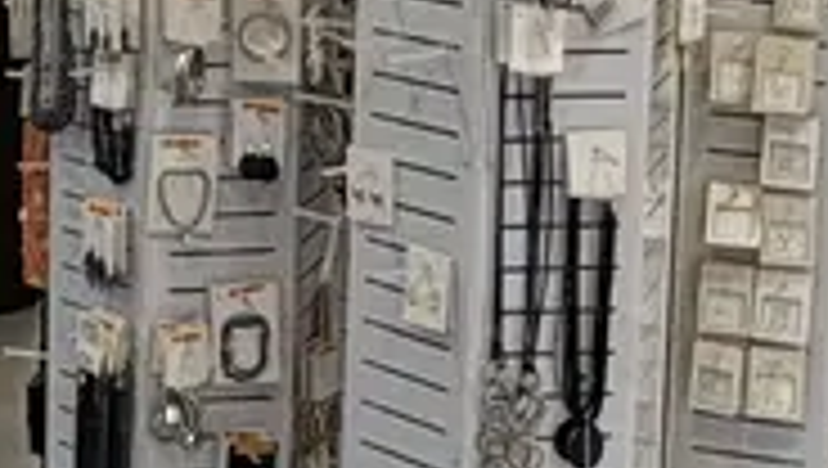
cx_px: 50
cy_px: -50
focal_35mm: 116
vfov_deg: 10.4
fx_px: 2550
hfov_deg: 18.1
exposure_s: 1/100
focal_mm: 2.22
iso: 160
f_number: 2.2
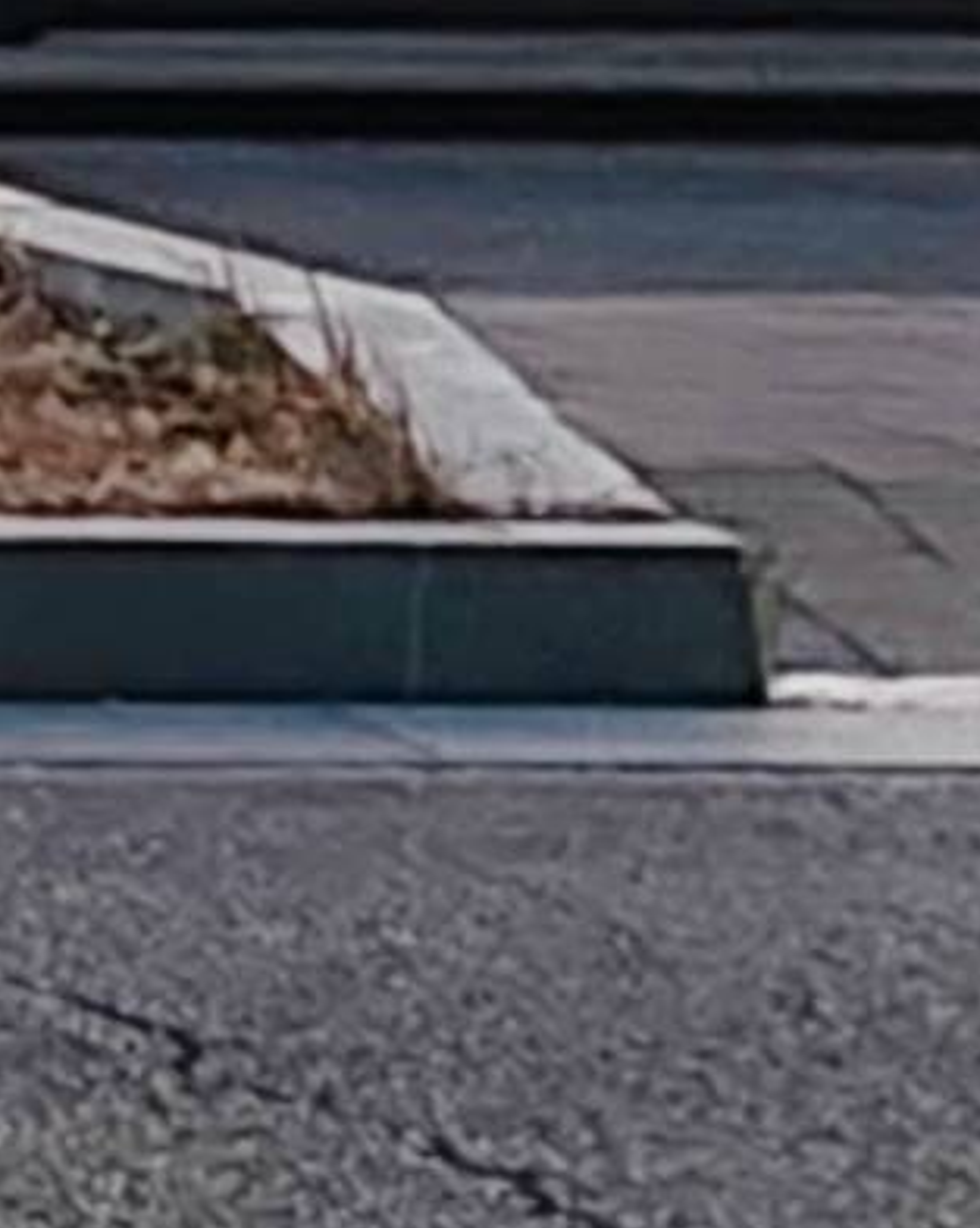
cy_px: -1582
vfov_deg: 4.6
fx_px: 14846
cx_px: -2815
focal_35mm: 409
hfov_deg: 3.6
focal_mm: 6.14
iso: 160
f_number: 1.8
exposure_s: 1/100
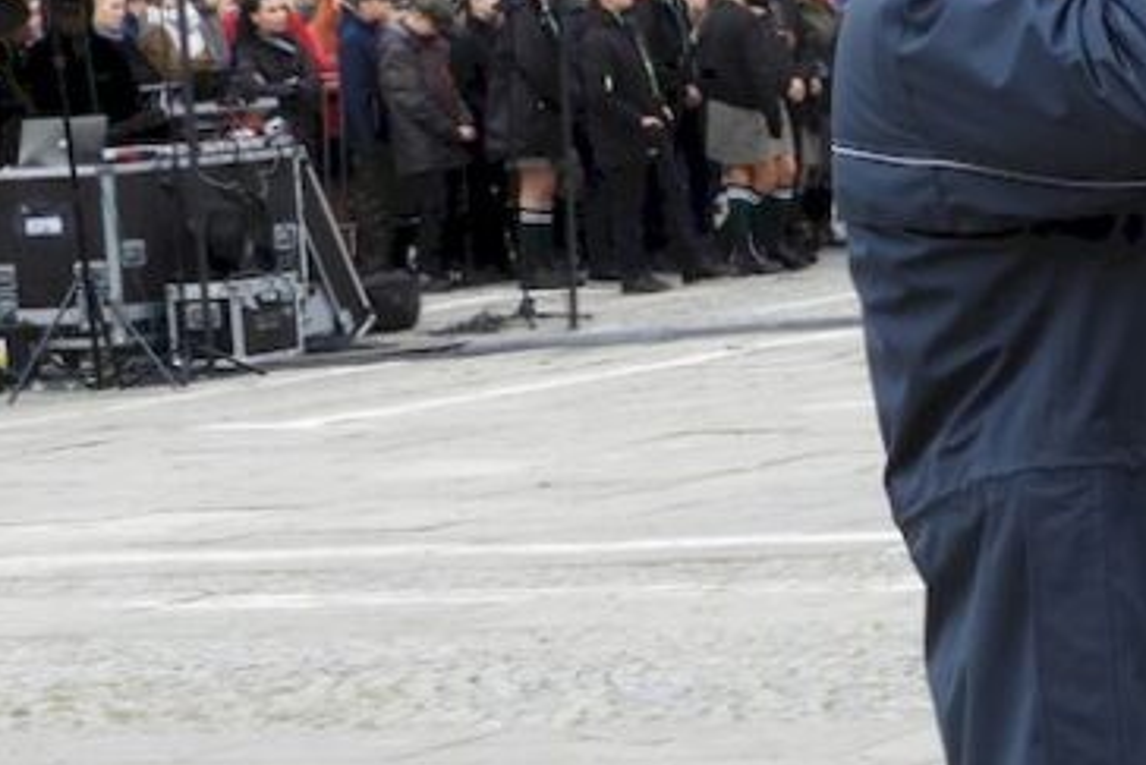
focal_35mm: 233
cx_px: 1508
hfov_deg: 8.7
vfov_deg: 5.9
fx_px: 7420
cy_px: 592
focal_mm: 15.2
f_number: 4.5
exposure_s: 1/60
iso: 100
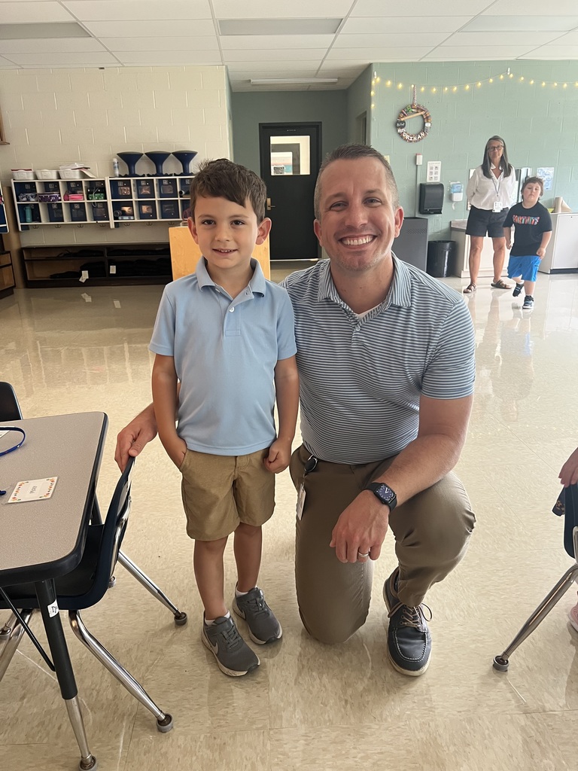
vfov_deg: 67.3
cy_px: 386
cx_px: 289
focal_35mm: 26
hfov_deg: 53.1
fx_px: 579
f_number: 1.5
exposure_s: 1/60
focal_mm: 5.7
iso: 200
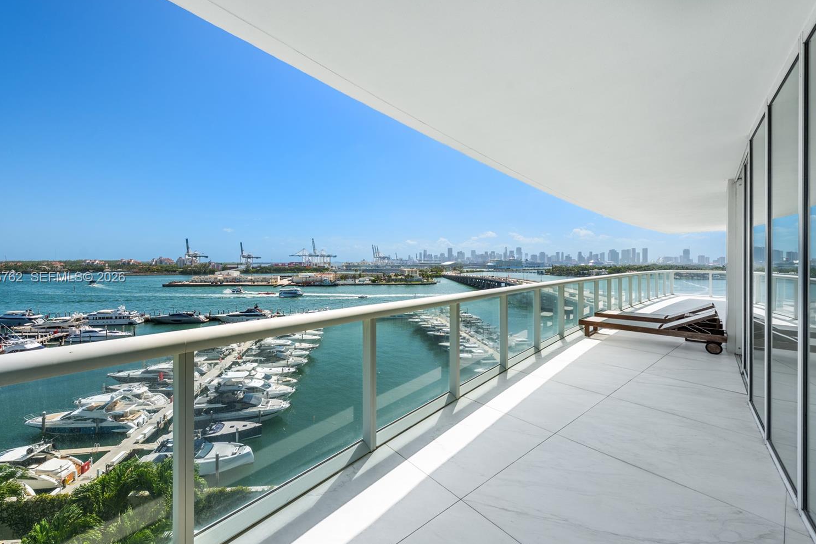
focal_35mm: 14
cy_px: 278
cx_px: 394
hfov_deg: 104.2
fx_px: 317
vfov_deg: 81.2
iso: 100
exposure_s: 1/500
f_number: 8
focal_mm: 13
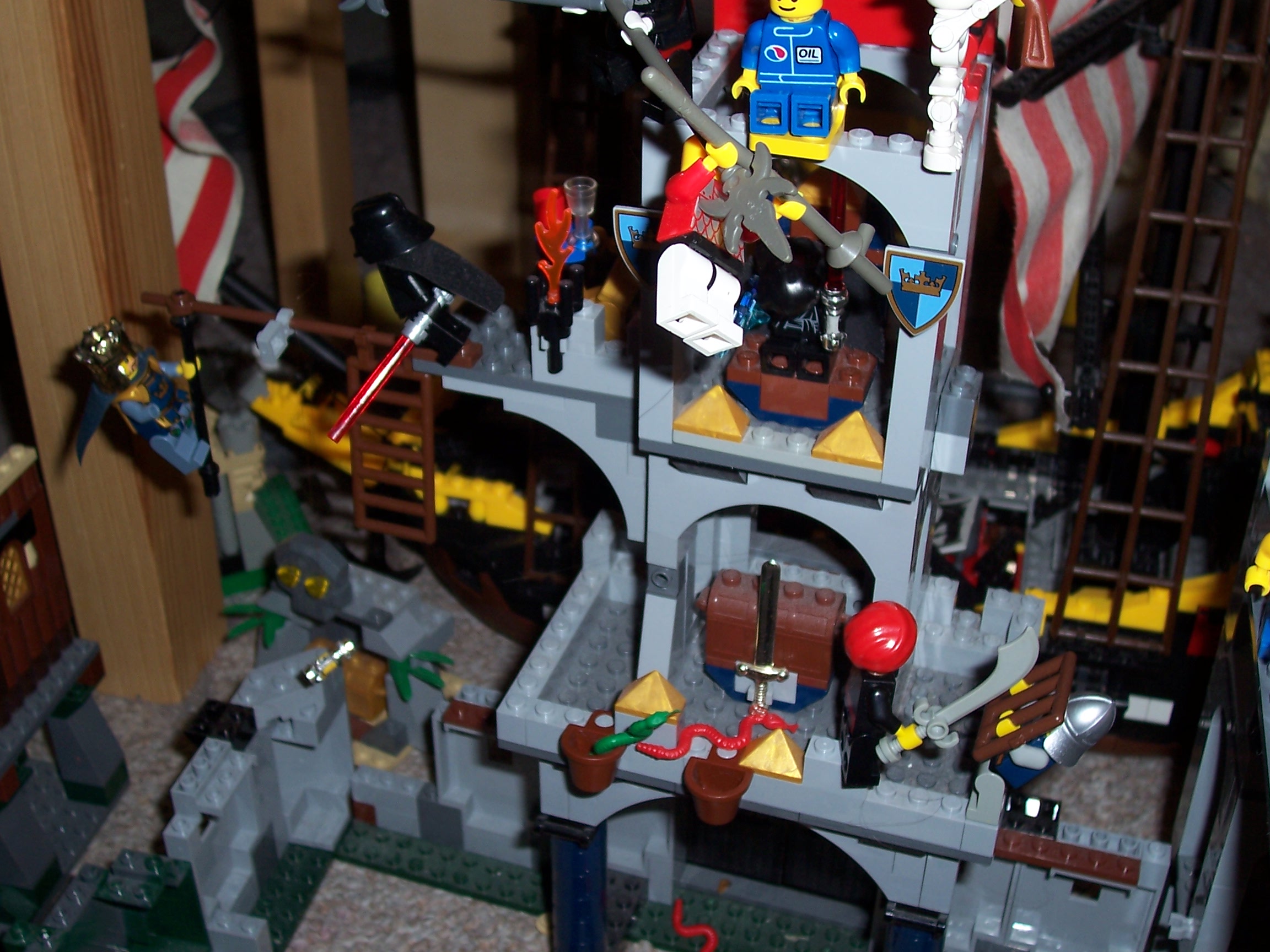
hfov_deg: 44.8
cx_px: 635
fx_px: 1541
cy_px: 476
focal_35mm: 42
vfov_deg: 34.3
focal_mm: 7
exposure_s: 1/60
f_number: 3
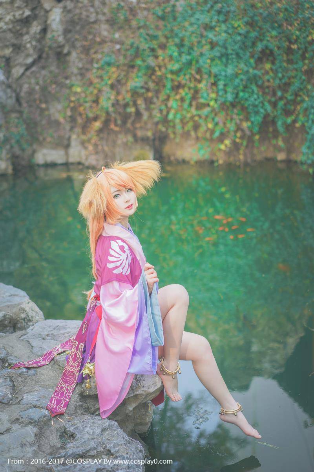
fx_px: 720
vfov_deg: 36.2
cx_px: 157
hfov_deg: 24.6
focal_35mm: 55
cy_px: 236
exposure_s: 1/250
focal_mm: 55
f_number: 2.2
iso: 100
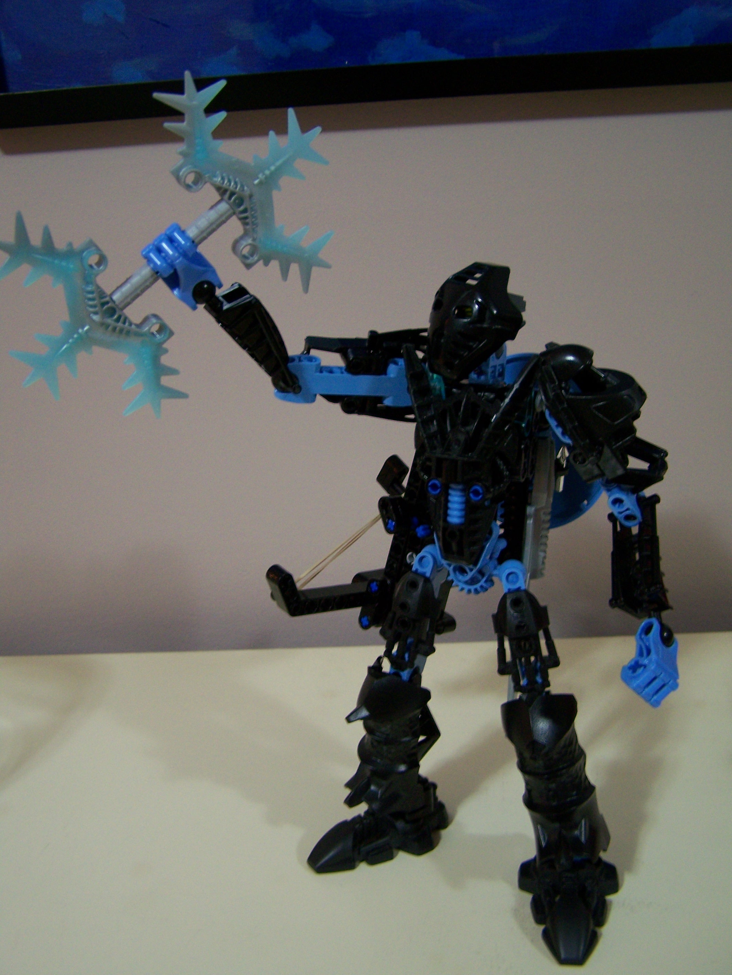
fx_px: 1070
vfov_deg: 48.9
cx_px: 366
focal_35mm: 38
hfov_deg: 37.8
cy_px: 488
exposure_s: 1/10
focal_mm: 6.3
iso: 160
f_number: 2.8
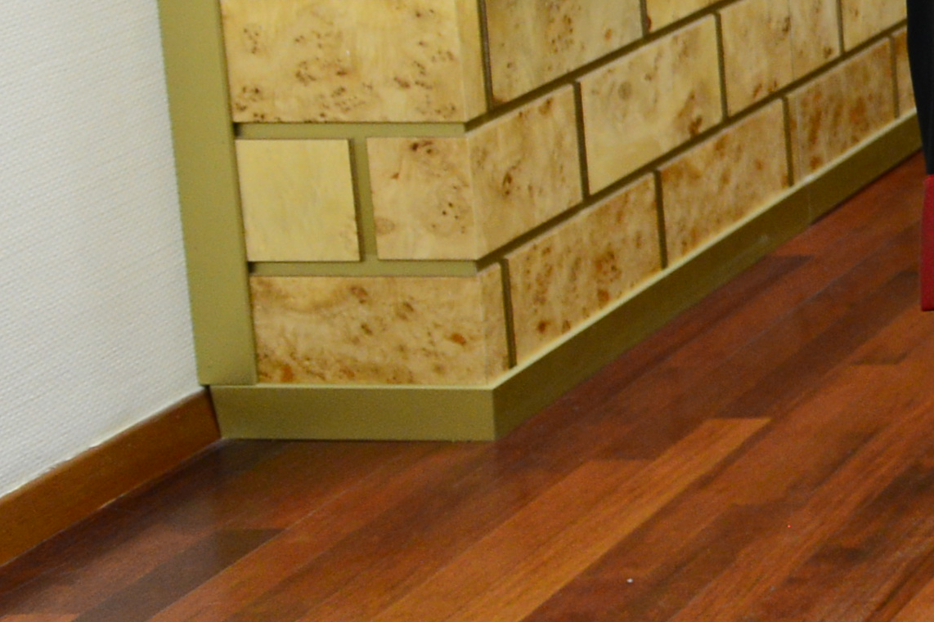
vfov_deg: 11.5
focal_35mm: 116
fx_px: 3009
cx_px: 2243
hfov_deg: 13.2
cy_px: -171
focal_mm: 24
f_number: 4.5
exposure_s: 1/100
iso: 1000
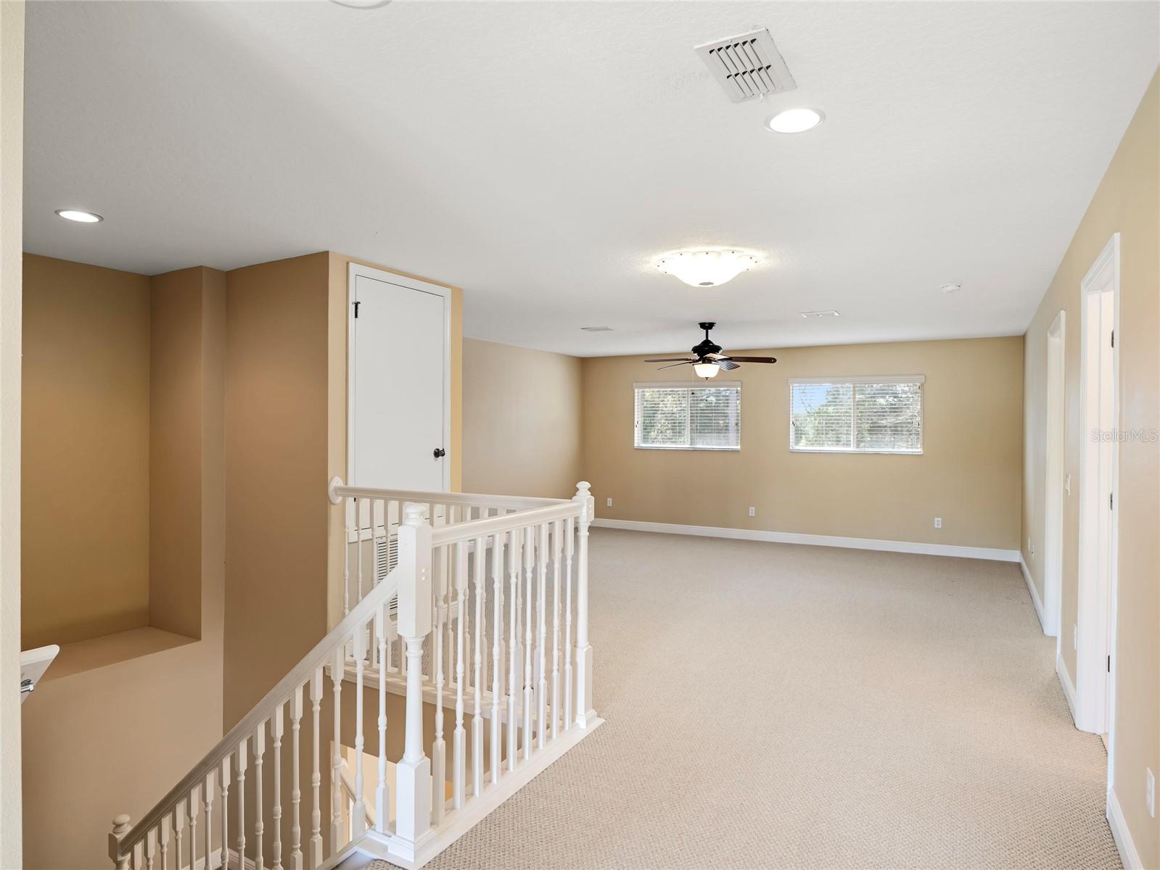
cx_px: 580
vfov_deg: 66.0
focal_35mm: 20
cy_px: 435
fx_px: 670
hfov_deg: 81.7
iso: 500
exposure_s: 1/10
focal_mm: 10
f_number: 5
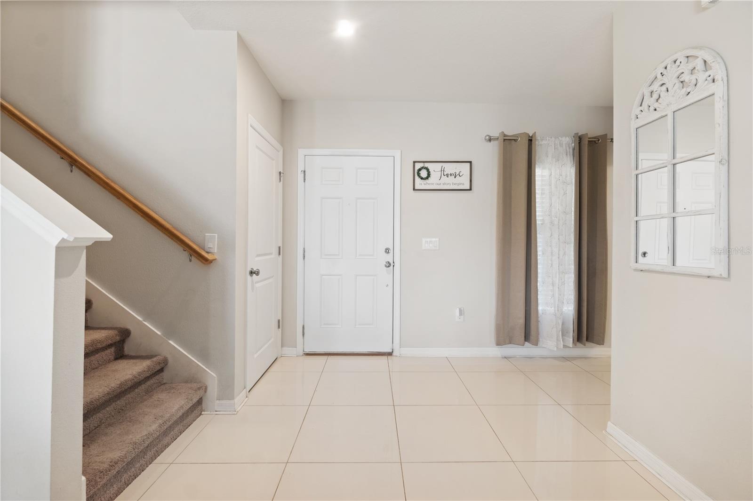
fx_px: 314
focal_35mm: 15
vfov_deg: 77.3
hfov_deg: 100.4
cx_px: 376
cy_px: 250
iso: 100
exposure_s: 1
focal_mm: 10
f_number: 8
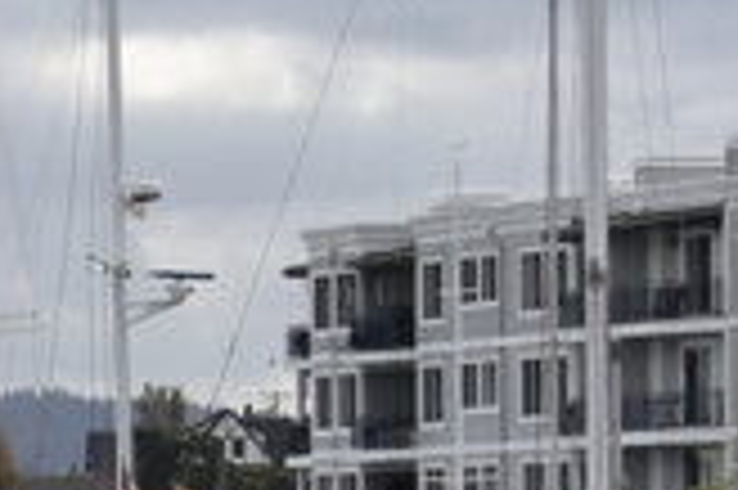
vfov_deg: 3.2
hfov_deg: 4.6
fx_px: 8786
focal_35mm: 429
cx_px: -1408
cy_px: 1110
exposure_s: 1/250
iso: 100
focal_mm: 55
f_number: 8
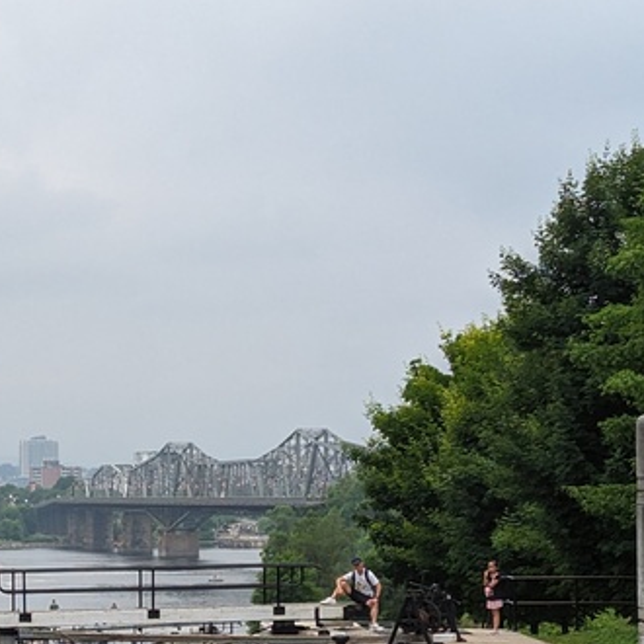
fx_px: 2778
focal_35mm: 132
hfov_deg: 12.9
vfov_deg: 13.2
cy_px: 493
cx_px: -123
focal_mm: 6.81
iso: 53
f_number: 1.85
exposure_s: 1/1808
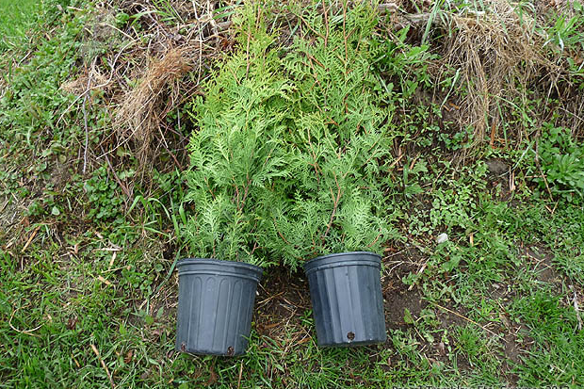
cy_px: 179
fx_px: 470
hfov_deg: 63.7
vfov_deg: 44.9
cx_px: 287
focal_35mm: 29
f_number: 3.2
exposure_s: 1/100
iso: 100
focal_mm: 4.8
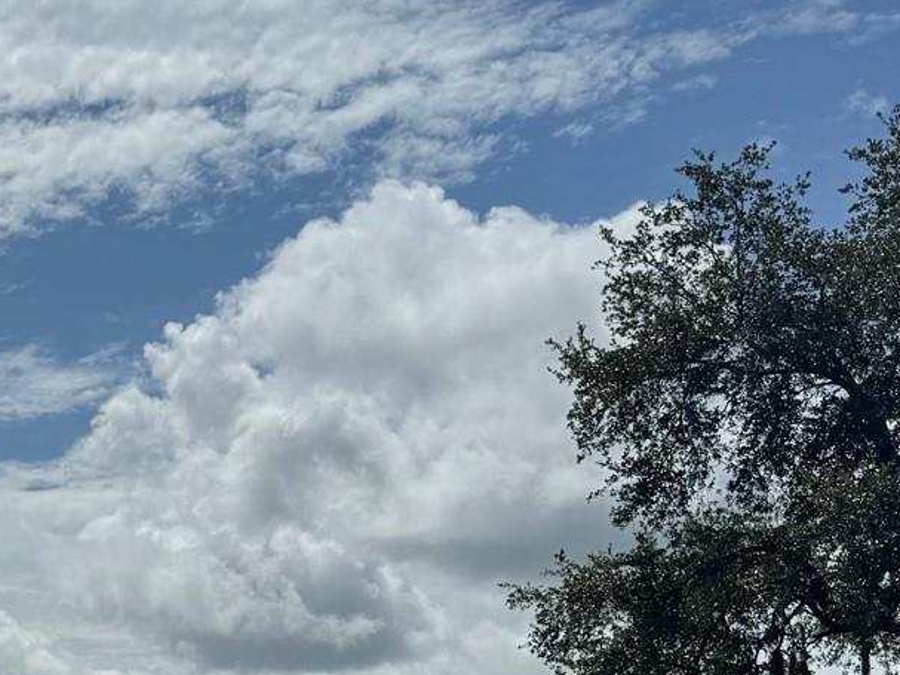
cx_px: -400
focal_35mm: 81
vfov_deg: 17.2
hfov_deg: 20.9
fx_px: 2106
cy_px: 850
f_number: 1.78
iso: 80
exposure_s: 1/15152
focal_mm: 6.76
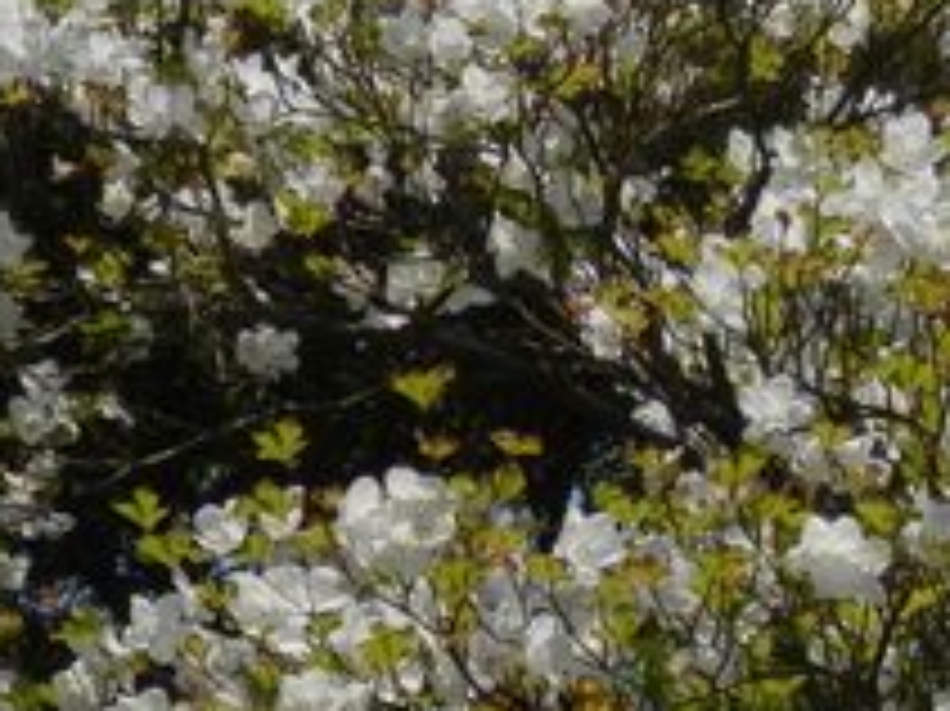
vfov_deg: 7.9
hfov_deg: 10.5
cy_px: 734
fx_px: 5102
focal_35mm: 186
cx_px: 995
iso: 80
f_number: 11.2
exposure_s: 1/125
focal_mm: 8.9
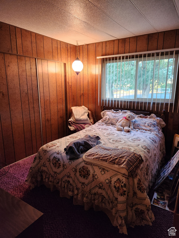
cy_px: 119
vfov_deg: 73.9
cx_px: 90
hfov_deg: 58.9
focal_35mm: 23
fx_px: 159
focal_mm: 5.4
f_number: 1.8
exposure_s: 1/120
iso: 500
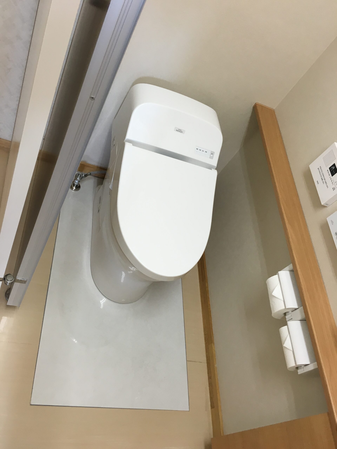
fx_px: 376
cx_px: 168
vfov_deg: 61.7
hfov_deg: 48.2
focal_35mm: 29
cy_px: 224
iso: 25
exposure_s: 1/30
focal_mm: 4.15
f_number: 2.2
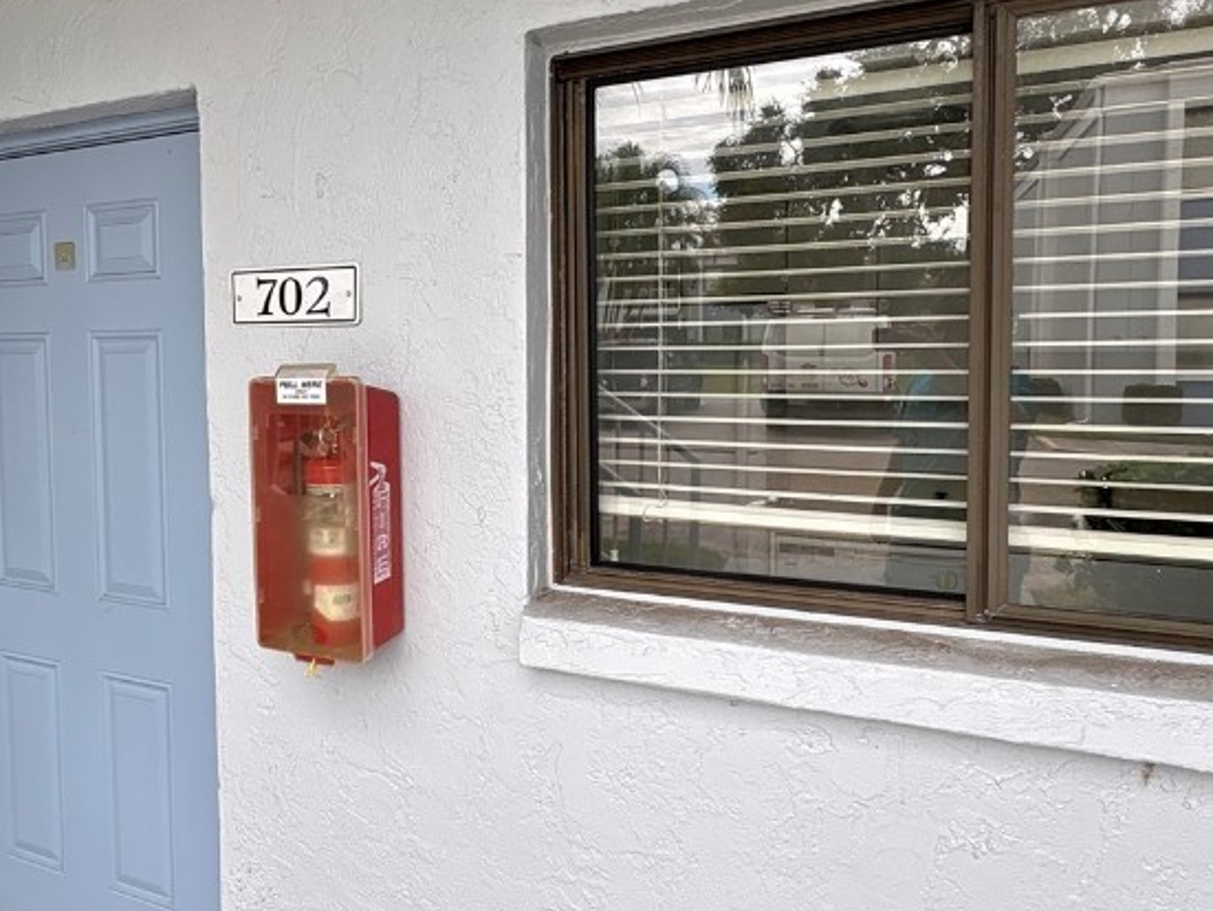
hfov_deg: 66.1
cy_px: 392
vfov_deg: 52.9
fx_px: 912
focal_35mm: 26
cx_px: 442
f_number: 2.2
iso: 40
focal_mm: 2.22
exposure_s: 1/114
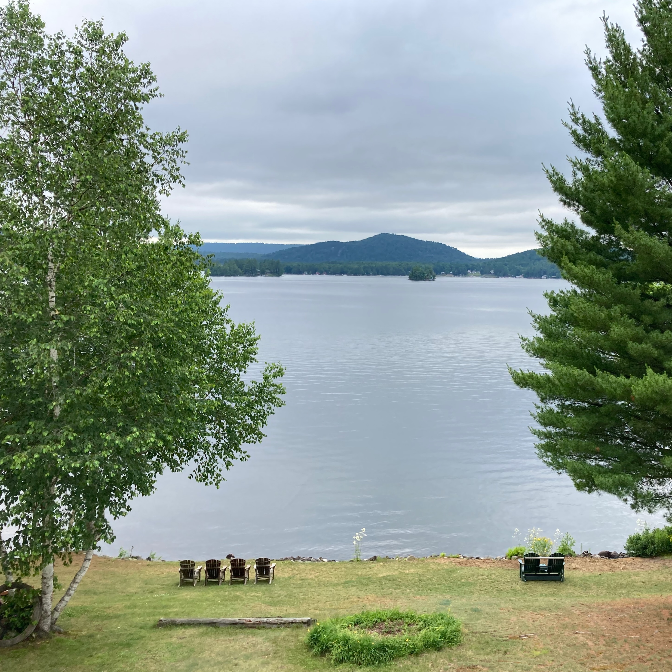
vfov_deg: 48.4
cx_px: 455
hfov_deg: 47.6
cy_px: 344
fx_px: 747
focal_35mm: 34
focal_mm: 3.99
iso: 20
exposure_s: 1/510
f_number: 1.8
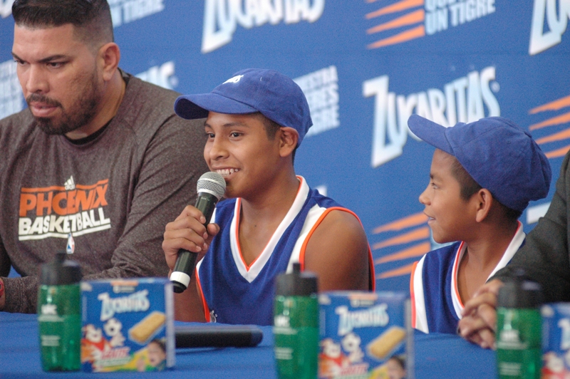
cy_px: 190
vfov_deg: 4.6
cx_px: 285
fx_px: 4746
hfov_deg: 6.9
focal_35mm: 300
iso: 1600
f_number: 2.8
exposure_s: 1/45
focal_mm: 200
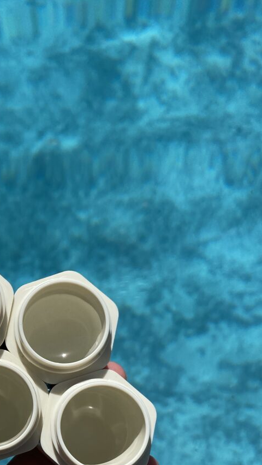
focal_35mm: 51
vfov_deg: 39.0
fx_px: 630
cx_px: -34
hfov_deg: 22.1
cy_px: 375
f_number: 1.8
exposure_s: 1/5025
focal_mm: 4.25
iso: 32
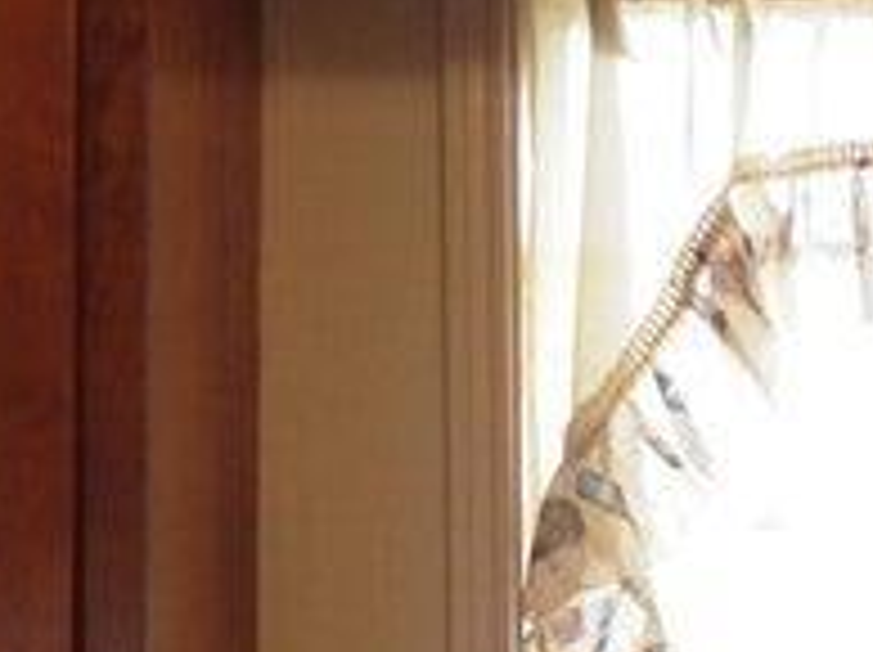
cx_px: 785
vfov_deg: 9.2
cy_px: 1142
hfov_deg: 12.7
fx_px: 3904
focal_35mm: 155
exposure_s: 1/15
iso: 50
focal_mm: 4.28
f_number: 2.4
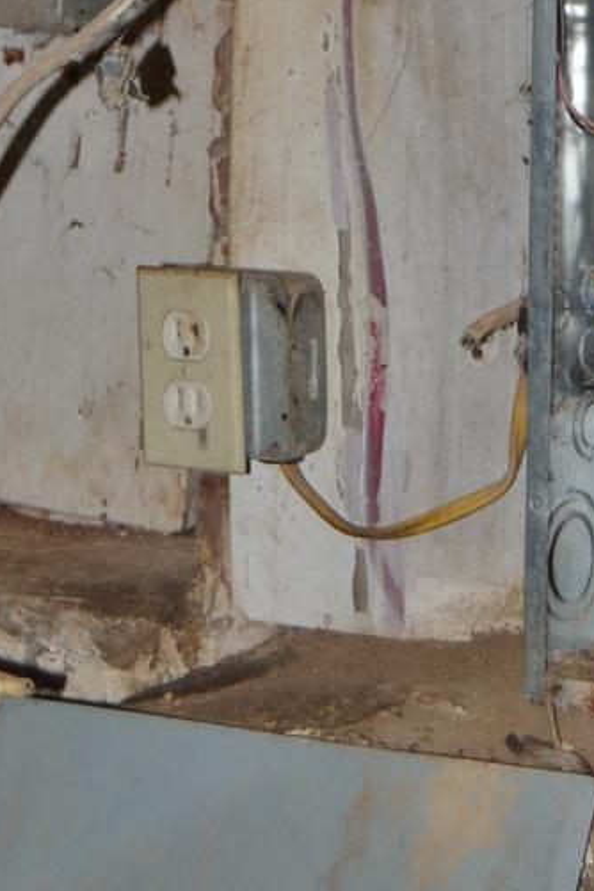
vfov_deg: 14.0
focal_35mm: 143
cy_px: -148
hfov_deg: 9.6
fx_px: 3527
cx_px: 391
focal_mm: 31
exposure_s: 1/60
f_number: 4.2
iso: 400
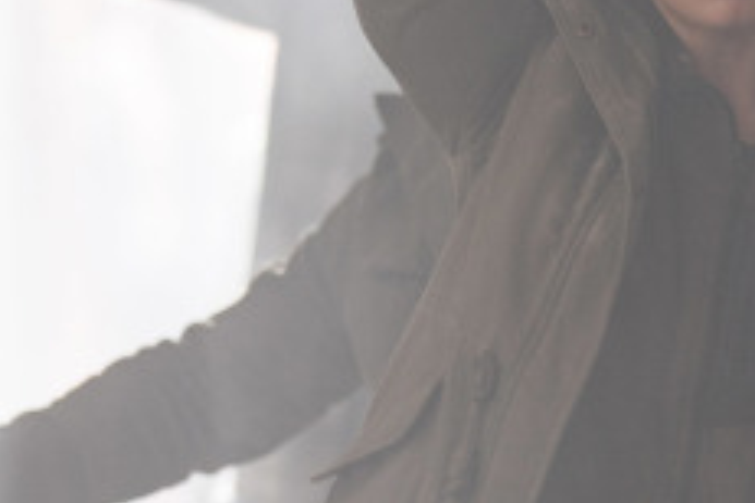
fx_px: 14700
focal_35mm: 701
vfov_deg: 2.0
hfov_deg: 2.9
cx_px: -3
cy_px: 402
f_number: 2
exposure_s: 1/320
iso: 250
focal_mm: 135
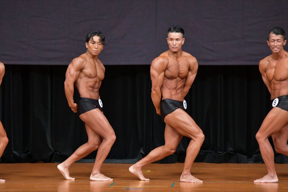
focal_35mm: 285
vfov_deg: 4.8
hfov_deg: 7.2
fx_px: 2279
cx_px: 144
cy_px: 96
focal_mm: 190
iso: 5000
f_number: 5.6
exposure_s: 1/400
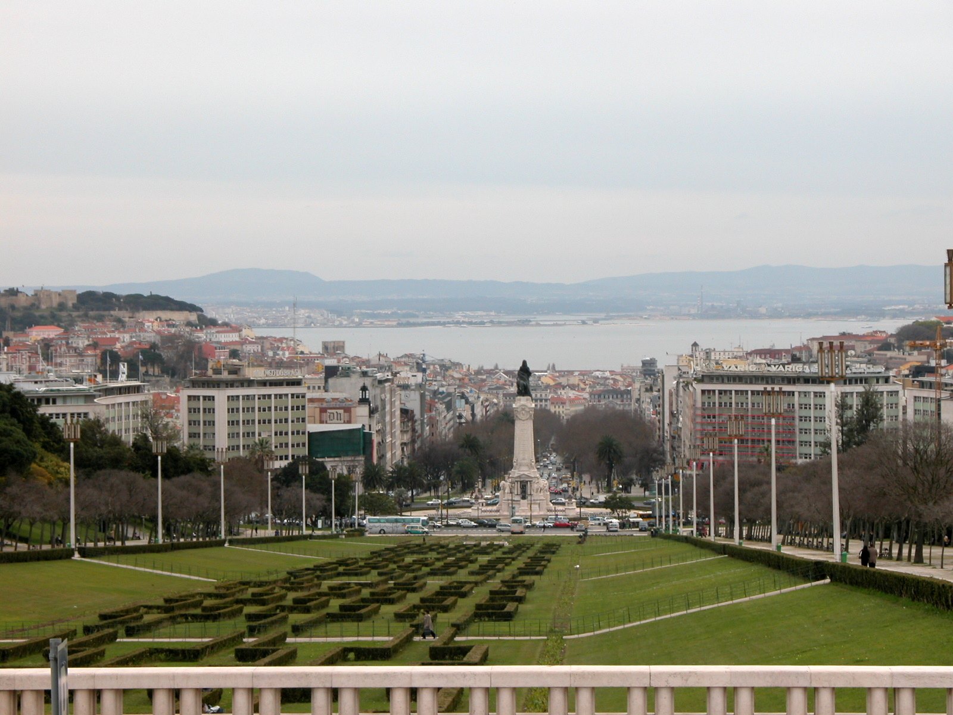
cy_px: 358
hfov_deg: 17.3
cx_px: 476
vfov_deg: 13.0
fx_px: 3138
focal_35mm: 114
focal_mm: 29.5
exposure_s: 1/391
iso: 100
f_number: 5.3
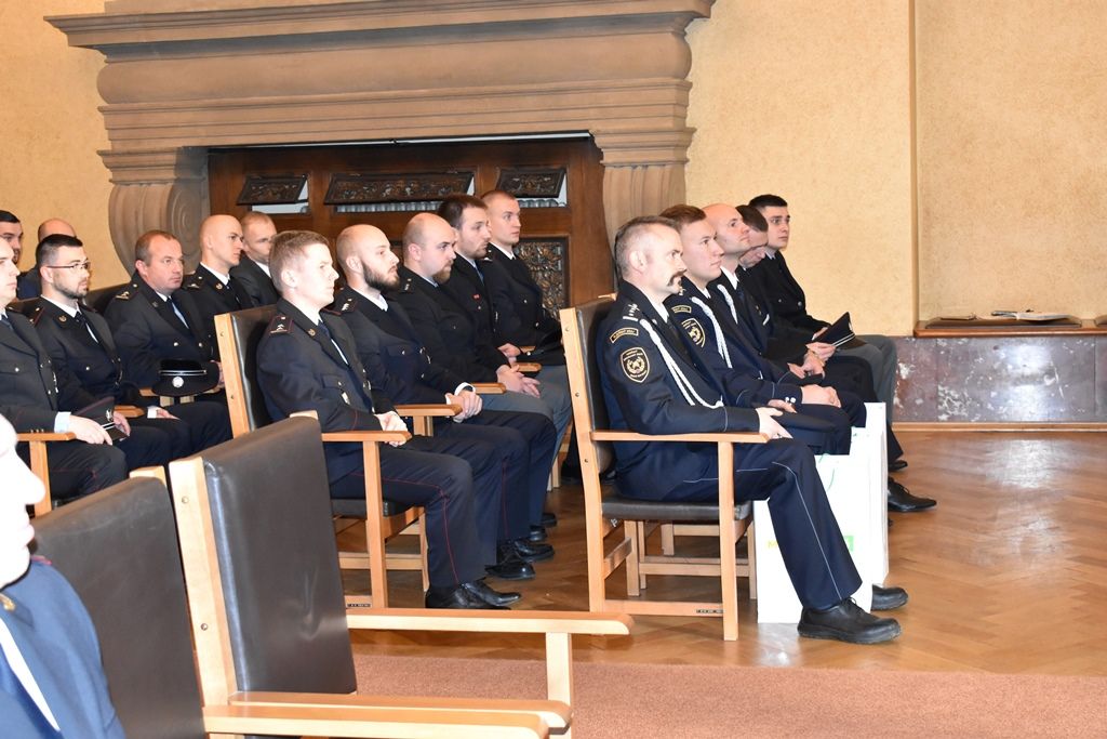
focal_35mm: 57
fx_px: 1753
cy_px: 370
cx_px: 554
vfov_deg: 23.8
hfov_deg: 35.0
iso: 2200
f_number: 5.6
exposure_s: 1/60
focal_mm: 38
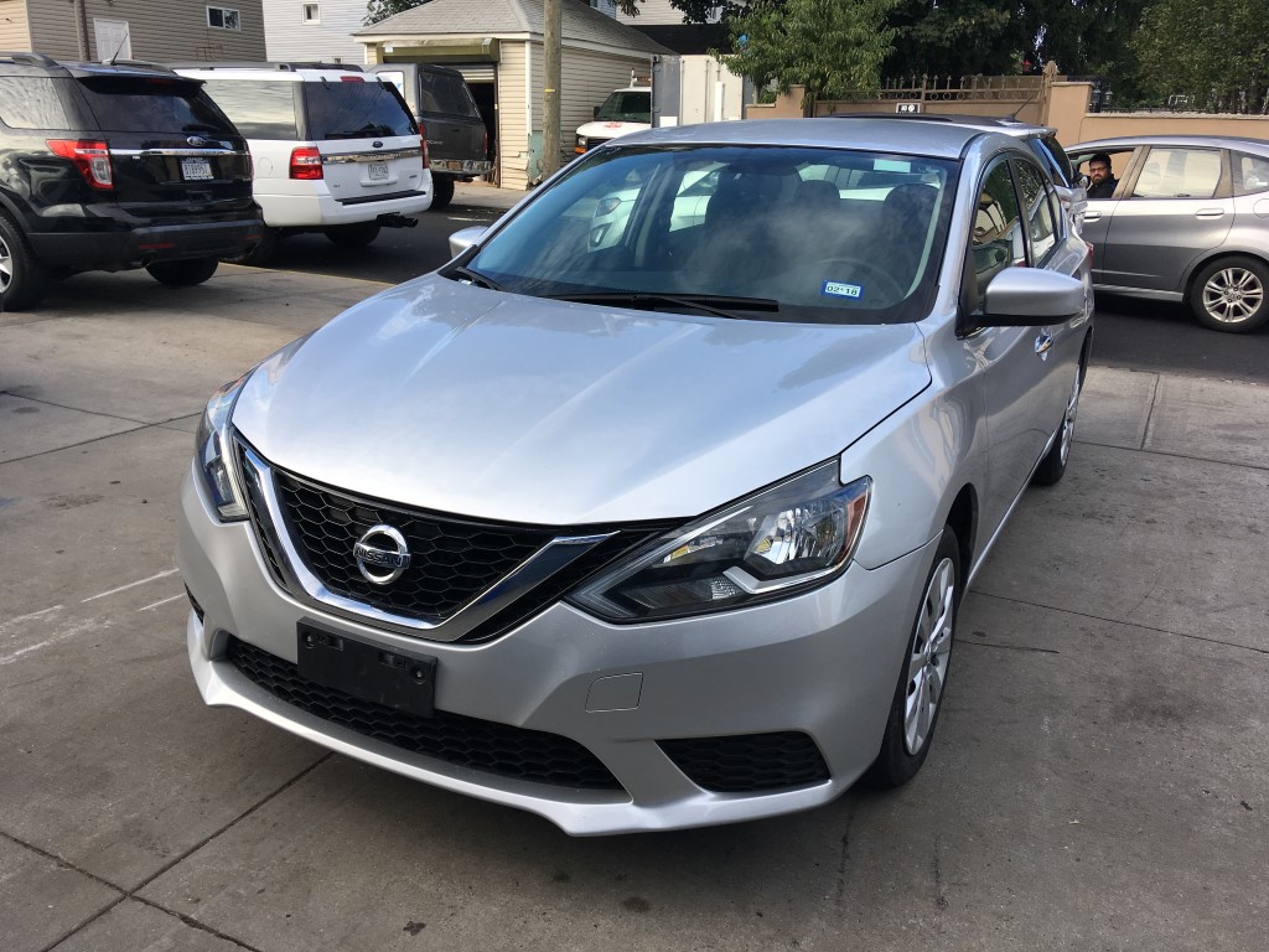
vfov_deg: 48.2
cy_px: 476
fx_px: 1063
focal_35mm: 29
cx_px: 634
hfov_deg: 61.7
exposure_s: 1/286
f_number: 2.2
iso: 25
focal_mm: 4.15
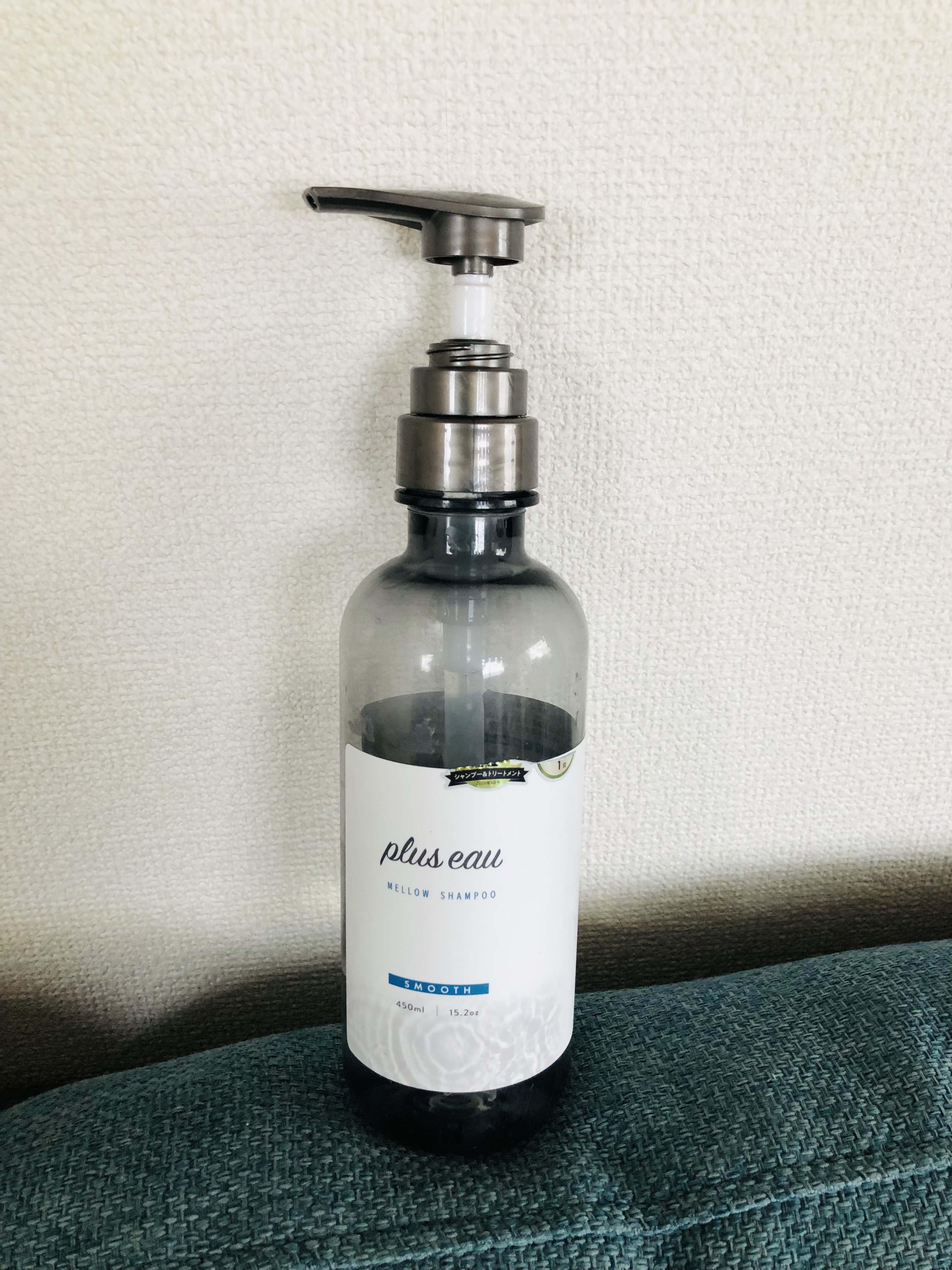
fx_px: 1027
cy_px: 635
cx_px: 476
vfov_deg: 63.4
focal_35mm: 28
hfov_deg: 49.7
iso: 40
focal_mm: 3.99
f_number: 1.8
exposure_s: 1/30
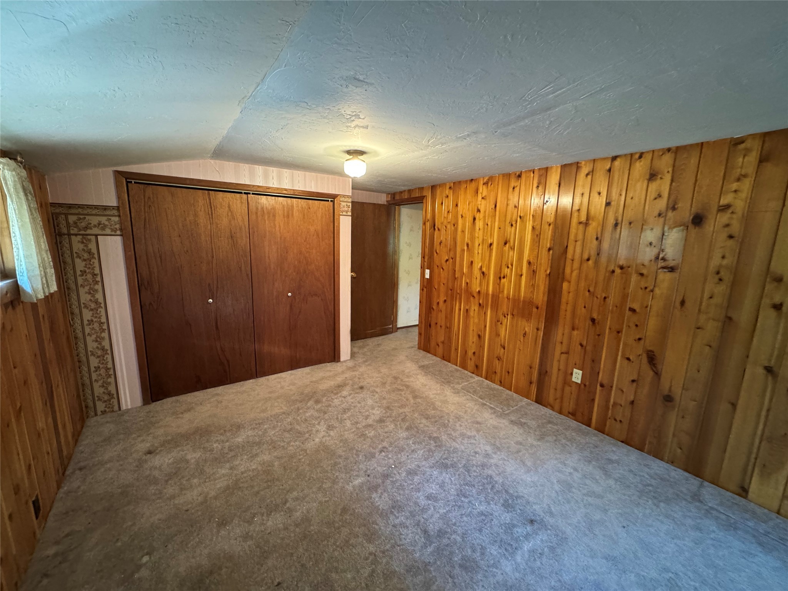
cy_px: 296
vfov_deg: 85.7
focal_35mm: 14
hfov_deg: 102.1
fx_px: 319
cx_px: 394
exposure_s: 1/40
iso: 1000
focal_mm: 2.22
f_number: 2.2
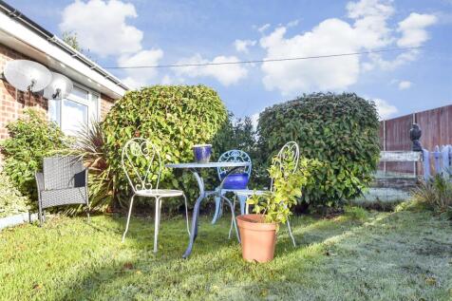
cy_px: 150
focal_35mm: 30
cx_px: 226
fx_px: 377
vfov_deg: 43.6
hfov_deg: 61.9
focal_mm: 20
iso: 1600
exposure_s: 1/800
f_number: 9
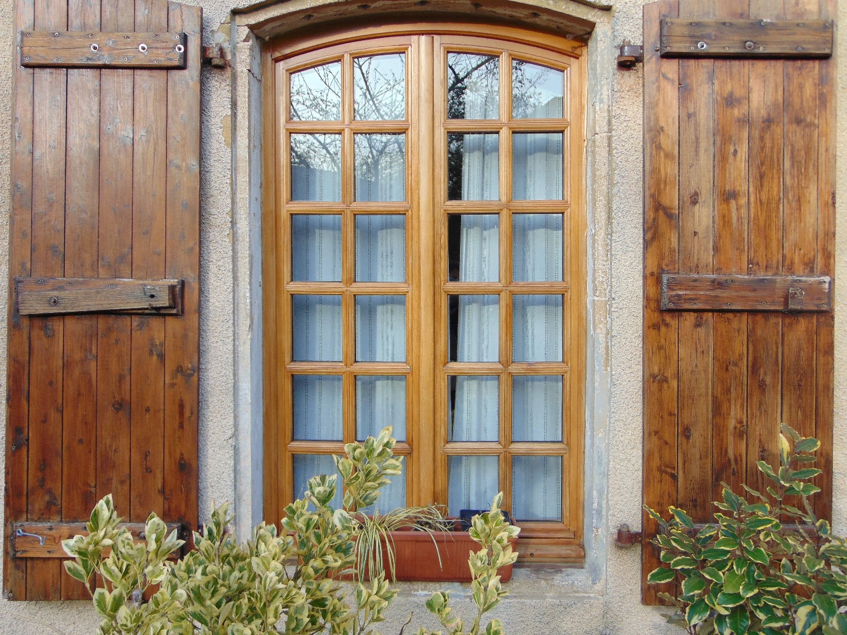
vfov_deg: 40.7
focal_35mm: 35
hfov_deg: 52.6
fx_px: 856
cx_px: 424
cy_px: 318
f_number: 3.2
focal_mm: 6.3
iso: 80
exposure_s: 1/250
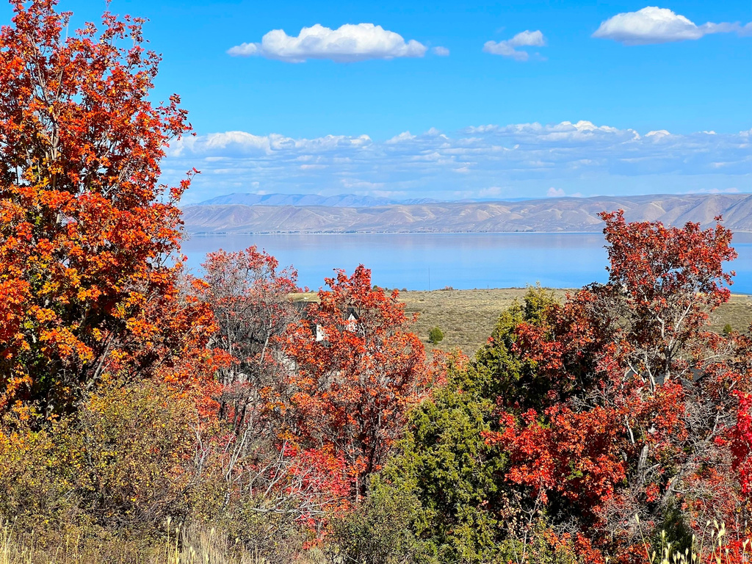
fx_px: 1673
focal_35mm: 77
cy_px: 282
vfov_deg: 19.1
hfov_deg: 25.3
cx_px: 376
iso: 32
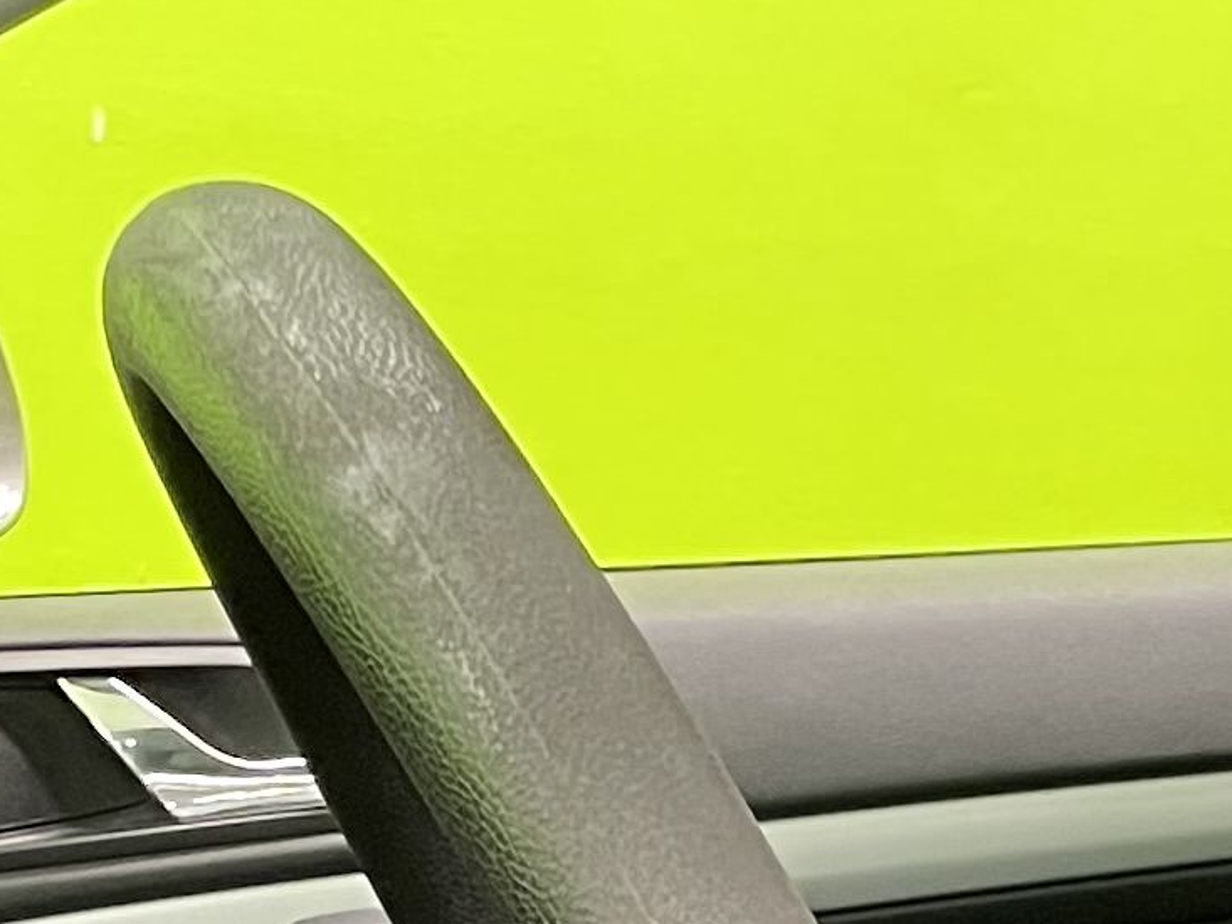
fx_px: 5090
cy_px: 1888
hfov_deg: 13.3
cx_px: 1645
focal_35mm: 143
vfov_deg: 9.6
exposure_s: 1/50
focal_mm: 4.2
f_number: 1.6
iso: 400
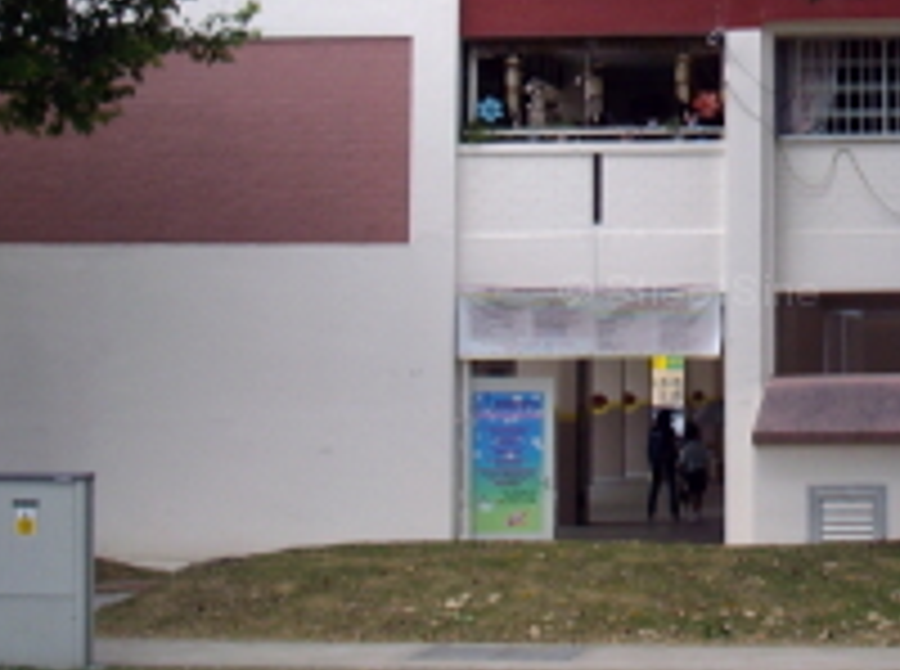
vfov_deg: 14.0
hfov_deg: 18.8
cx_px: 896
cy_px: -153
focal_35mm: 102
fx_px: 2646
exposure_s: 1/250
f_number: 2.8
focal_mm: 6.2
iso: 80
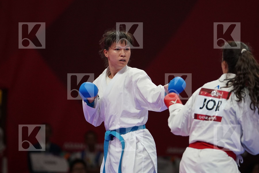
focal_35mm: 408
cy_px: 86
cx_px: 130
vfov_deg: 3.4
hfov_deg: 5.1
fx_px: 2935
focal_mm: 272
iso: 2500
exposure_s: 1/1000
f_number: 4
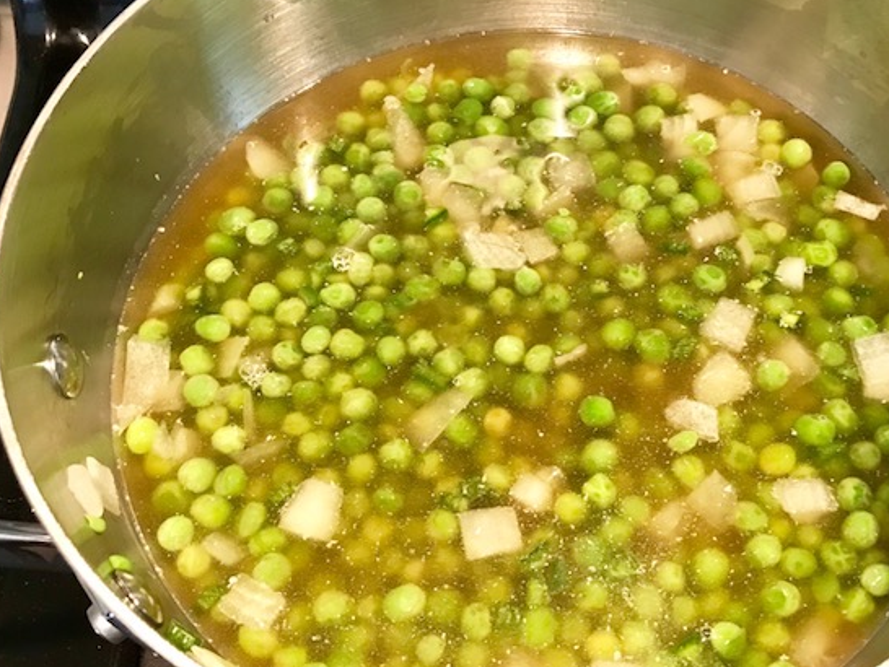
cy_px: 347
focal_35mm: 41
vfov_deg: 35.2
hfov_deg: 45.4
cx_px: 552
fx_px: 1053
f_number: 1.8
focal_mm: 3.99
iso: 50
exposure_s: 1/15
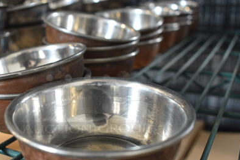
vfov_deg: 28.5
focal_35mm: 47
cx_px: 87
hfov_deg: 41.6
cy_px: 103
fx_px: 313
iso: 800
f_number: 4.5
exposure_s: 1/60
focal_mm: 20
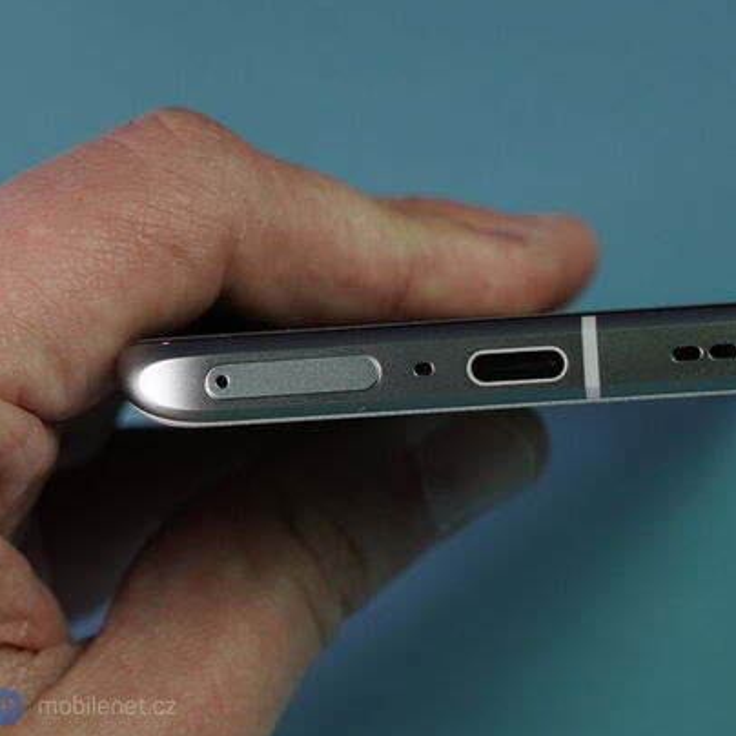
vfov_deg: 27.7
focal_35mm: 62
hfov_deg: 27.4
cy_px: 369
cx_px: 528
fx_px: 1491
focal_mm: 48
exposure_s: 1/160
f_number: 6.3
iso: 800
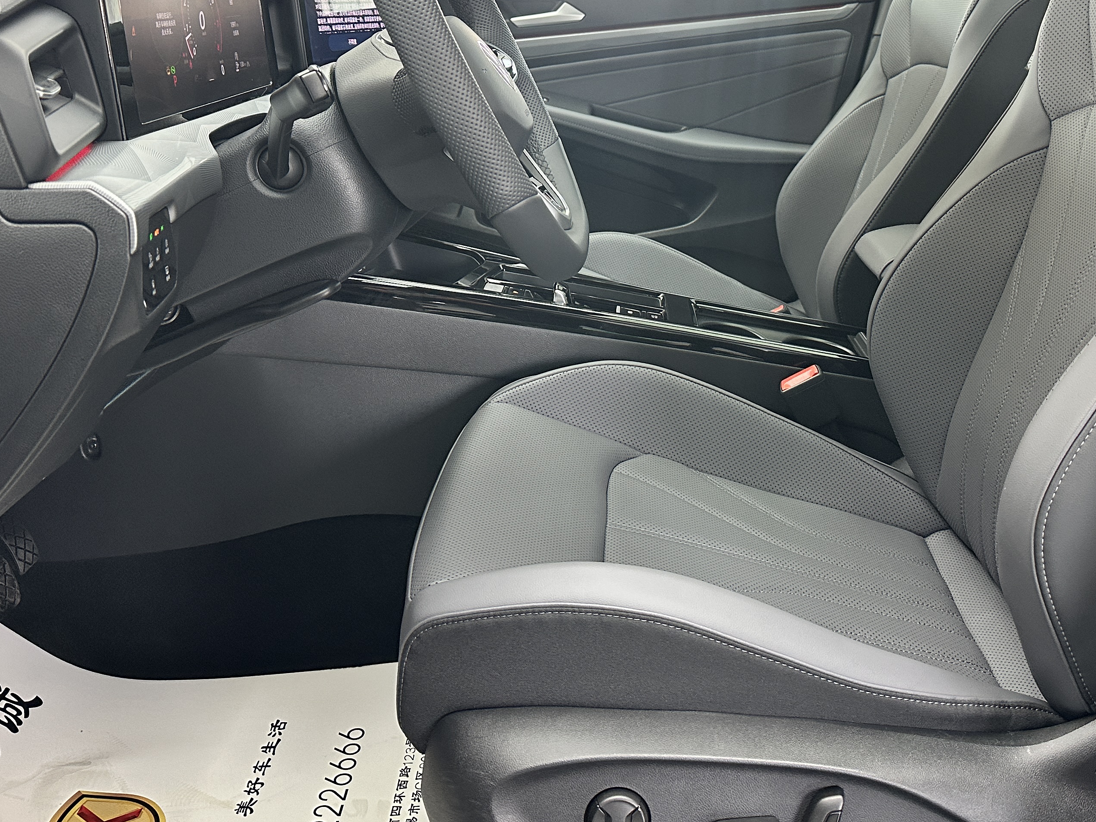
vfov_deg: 37.0
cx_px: 668
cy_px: 222
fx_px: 1203
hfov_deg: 48.6
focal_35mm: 38
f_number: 1.78
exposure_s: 1/111
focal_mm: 6.86
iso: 250
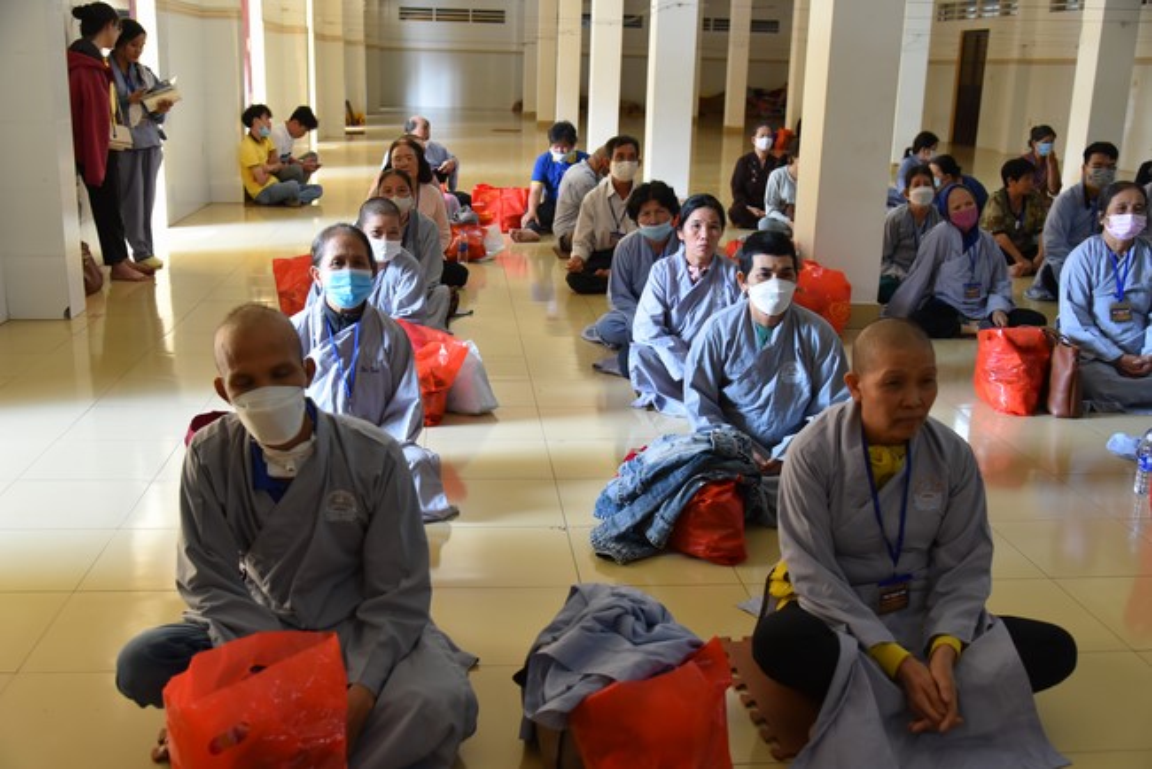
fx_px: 1216
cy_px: 384
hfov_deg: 50.7
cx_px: 576
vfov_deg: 35.1
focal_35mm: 38
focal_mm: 38
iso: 1600
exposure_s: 1/80
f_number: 4.5
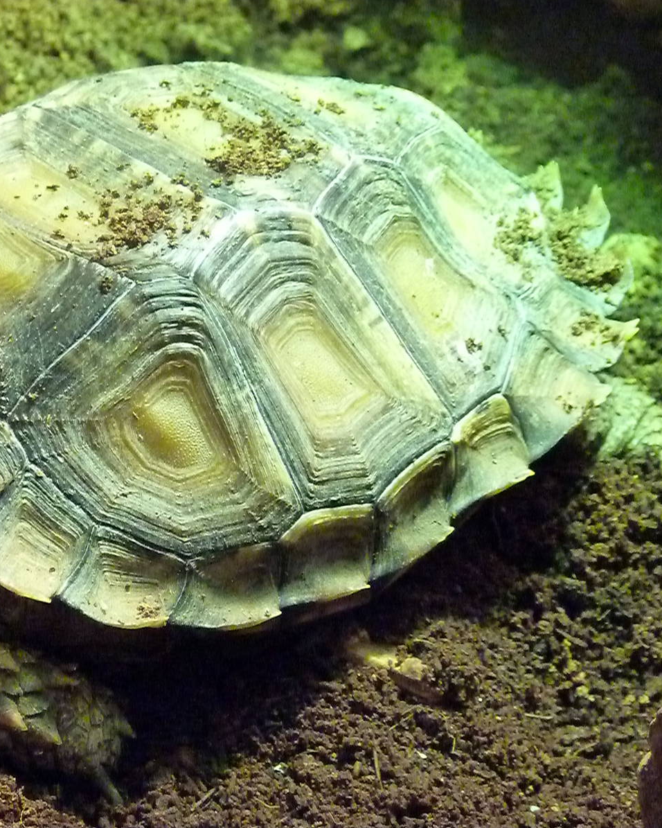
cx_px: 148
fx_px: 3968
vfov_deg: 11.9
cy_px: 414
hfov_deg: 9.5
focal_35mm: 162
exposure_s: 1/125
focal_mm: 22.3
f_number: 4
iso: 2500
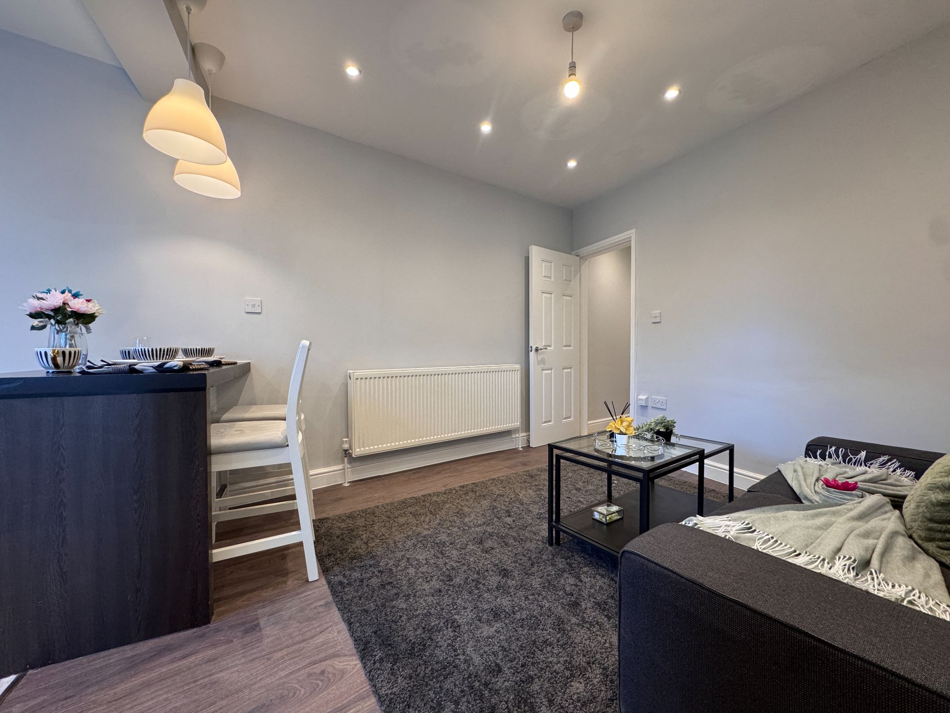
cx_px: 475
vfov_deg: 85.7
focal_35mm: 14
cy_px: 356
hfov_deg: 102.1
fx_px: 384
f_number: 2.2
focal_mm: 2.22
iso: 200
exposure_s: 1/100
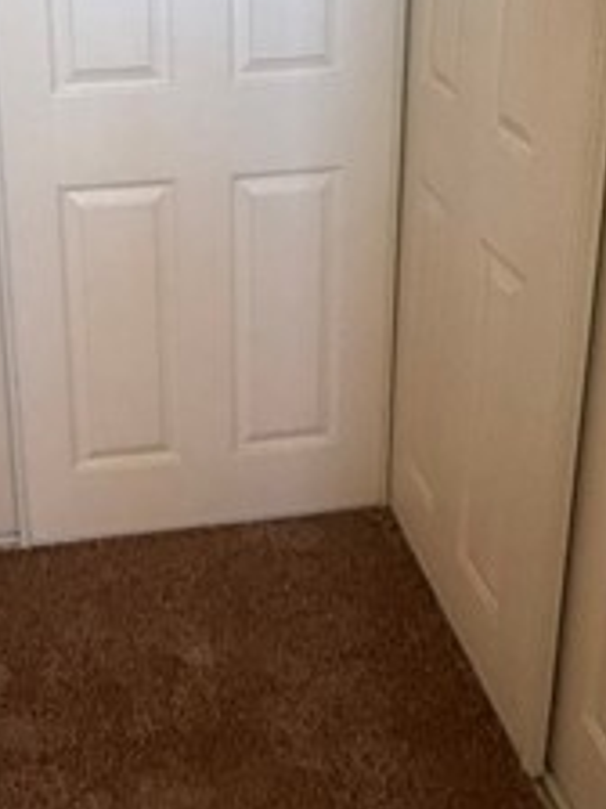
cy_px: 36
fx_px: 934
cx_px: 152
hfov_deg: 35.2
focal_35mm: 40
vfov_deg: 41.8
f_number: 2.2
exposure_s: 1/99
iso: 250
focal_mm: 2.22
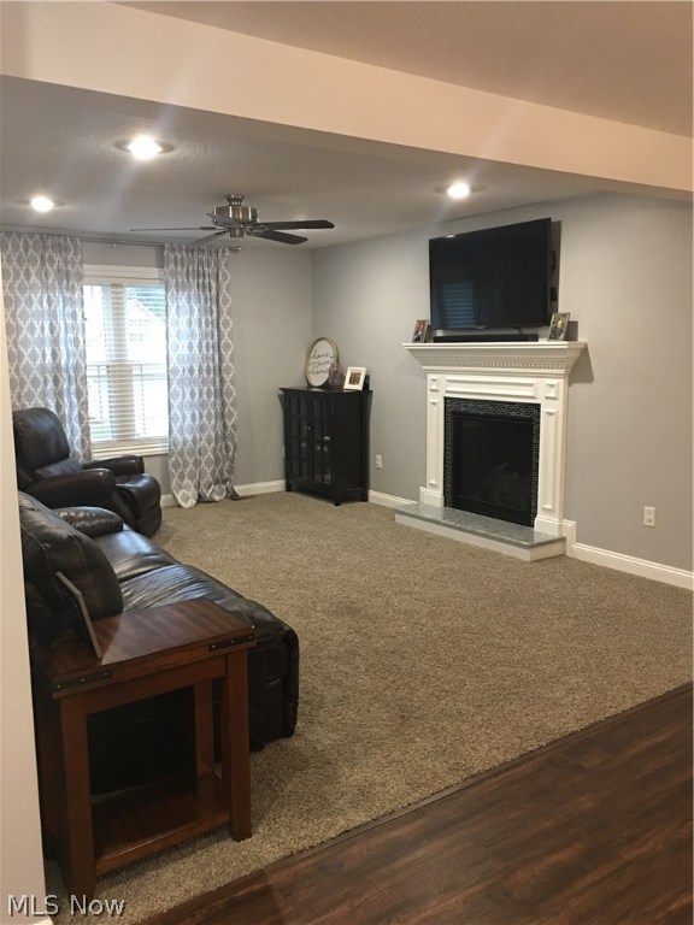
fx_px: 775
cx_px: 347
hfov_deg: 48.2
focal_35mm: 29
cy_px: 462
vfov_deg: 61.7
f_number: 2.2
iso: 80
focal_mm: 4.15
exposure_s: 1/15
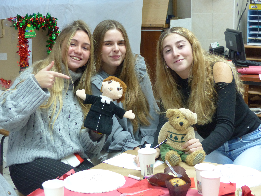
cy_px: 98
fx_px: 460
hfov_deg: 31.7
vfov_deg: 24.0
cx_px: 130
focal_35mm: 61
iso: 400
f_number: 2.8
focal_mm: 10.9
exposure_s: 1/40
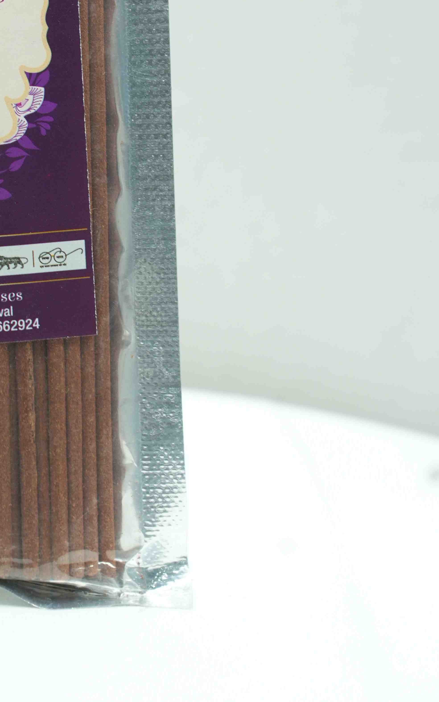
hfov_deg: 5.5
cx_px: -54
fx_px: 4557
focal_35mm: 238
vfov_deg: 8.7
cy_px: -52
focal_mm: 105
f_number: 5.6
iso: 400
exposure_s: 1/60
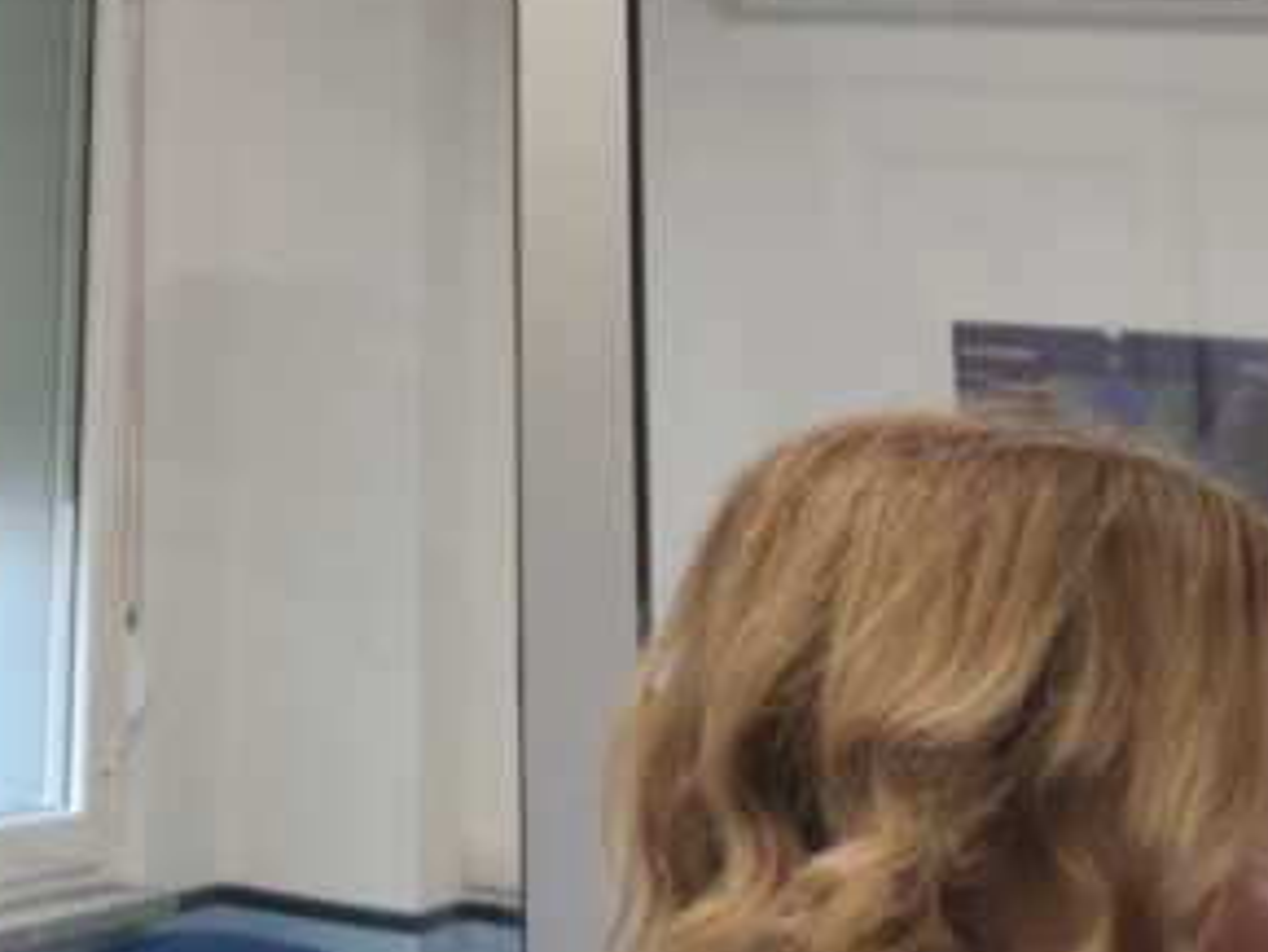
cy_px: -491
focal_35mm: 83
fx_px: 3042
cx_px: -469
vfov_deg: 16.2
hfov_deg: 21.0
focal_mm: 6.72
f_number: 1.69
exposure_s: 1/50
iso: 120
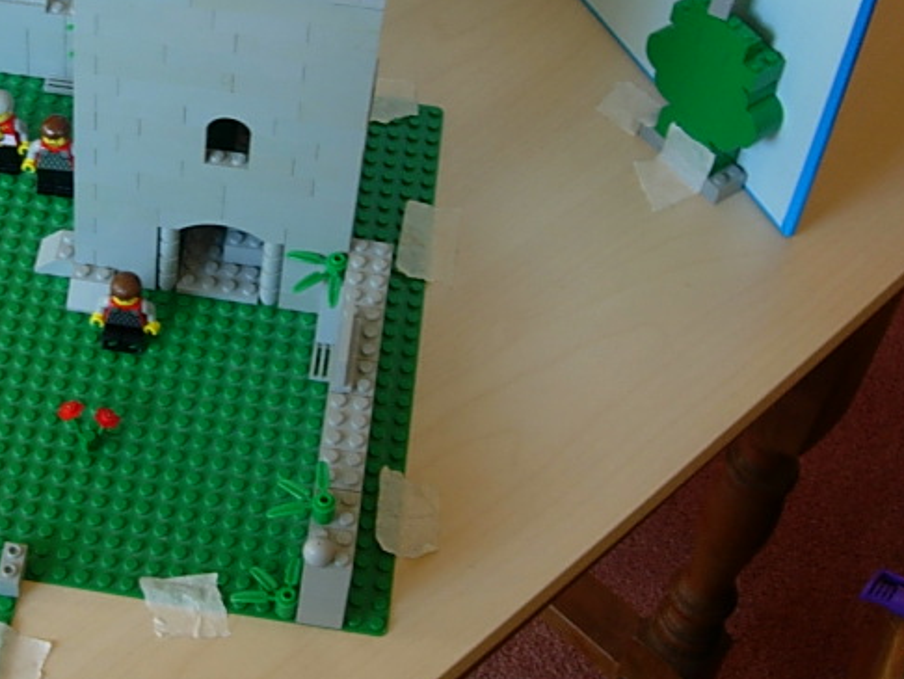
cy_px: 216
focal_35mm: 80
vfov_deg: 18.4
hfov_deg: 23.9
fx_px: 2090
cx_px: 126
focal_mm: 7.8
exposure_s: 1/39.1
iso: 64
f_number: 2.8
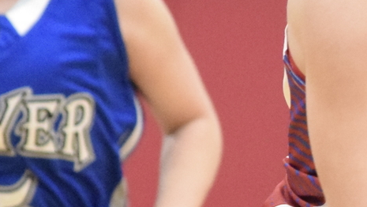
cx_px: 489
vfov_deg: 1.2
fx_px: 10205
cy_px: 51
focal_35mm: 1048
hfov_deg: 2.1
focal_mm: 155
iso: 6400
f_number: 5
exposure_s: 1/500
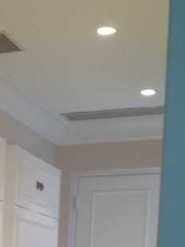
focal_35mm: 116
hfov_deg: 12.2
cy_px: 371
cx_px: -89
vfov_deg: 15.6
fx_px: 828
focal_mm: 4.28
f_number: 2.4
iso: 100
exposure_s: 1/20
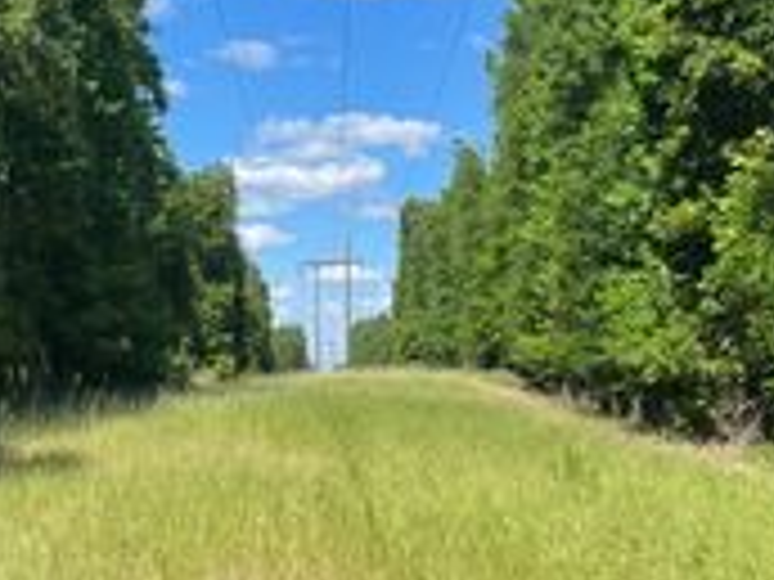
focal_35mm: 65
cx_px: 220
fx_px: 1453
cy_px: 308
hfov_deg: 29.5
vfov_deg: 22.6
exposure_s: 1/2398
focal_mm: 4.2
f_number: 1.6
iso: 32
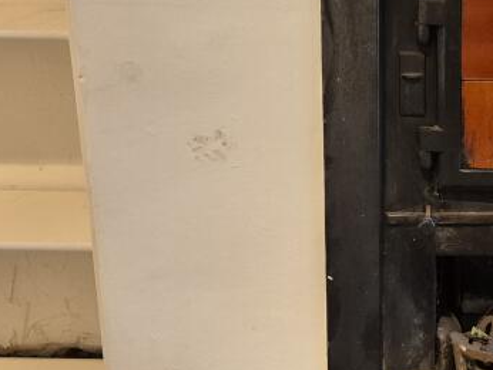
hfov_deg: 27.2
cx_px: 470
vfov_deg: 21.6
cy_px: 137
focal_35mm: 68
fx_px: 969
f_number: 1.8
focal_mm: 5.4
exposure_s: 1/100
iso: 1000
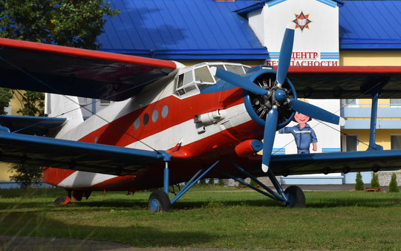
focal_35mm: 191
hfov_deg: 11.0
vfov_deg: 6.9
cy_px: 97
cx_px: 235
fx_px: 2088
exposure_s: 1/500
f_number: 8
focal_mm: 90
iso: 140
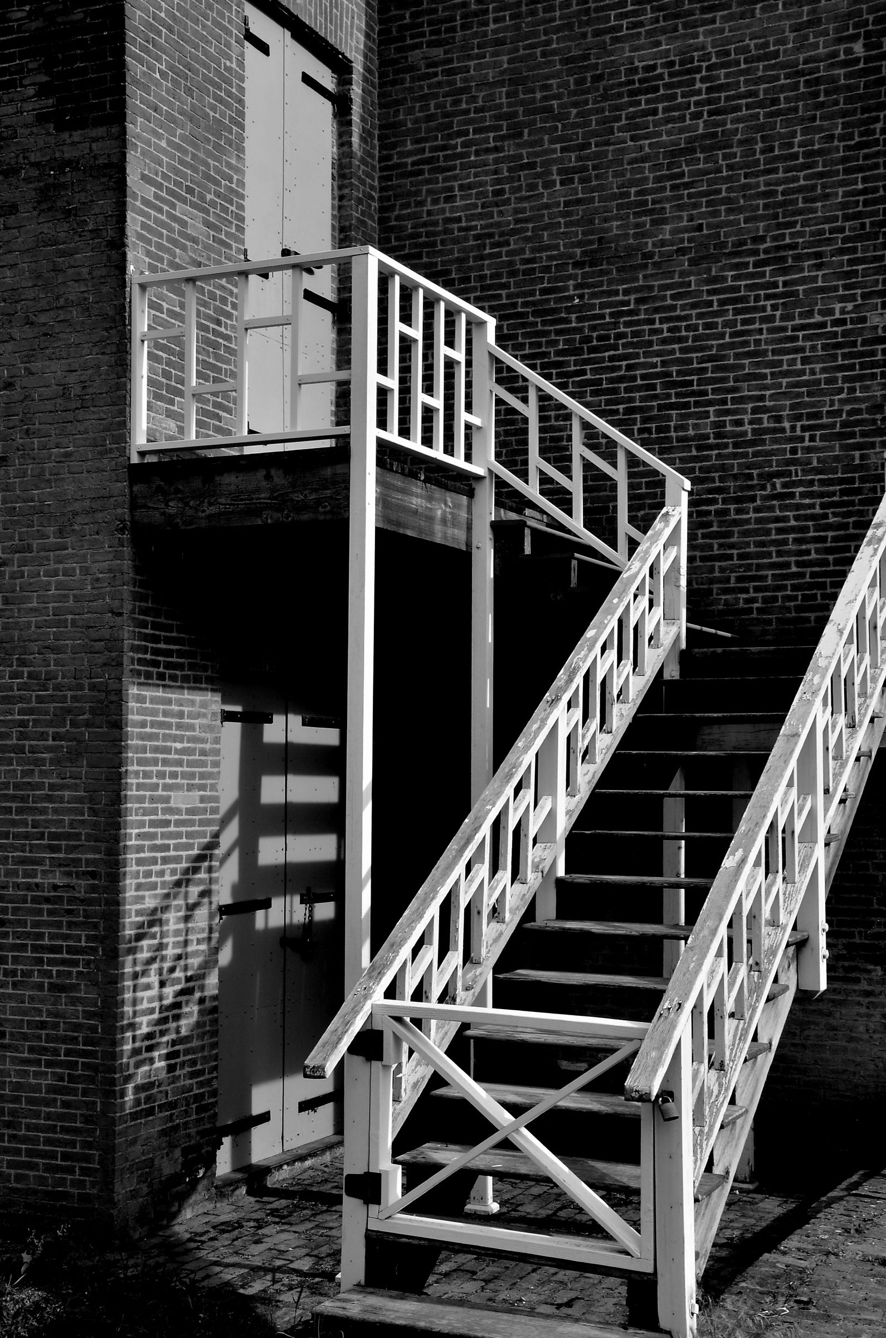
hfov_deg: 28.0
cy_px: 669
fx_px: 1780
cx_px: 443
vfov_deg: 41.2
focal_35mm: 48
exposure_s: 1/100
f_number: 14
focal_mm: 32
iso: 200
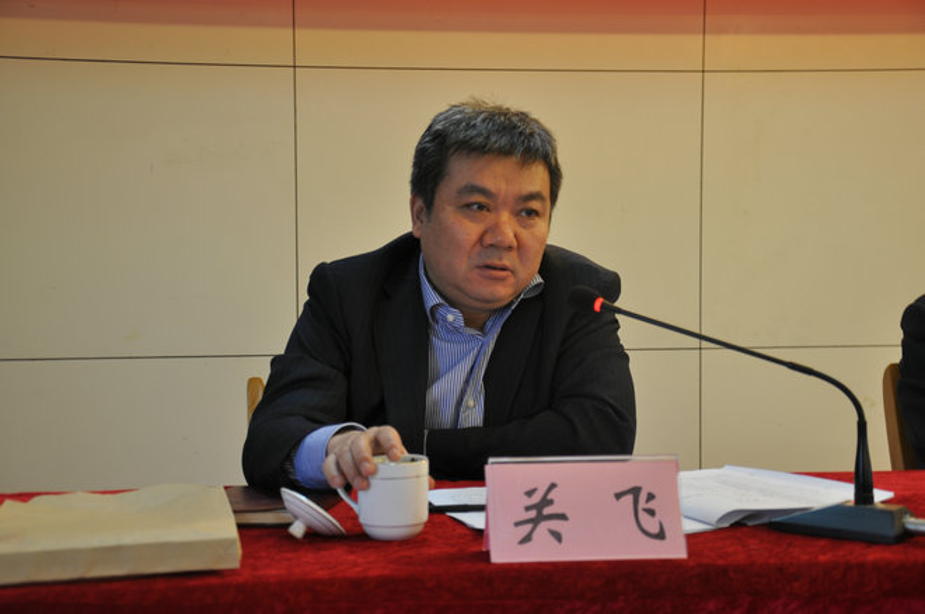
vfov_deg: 22.6
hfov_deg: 33.4
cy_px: 307
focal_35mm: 60
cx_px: 462
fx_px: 1539
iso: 200
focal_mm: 40
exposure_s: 1/5
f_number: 4.5
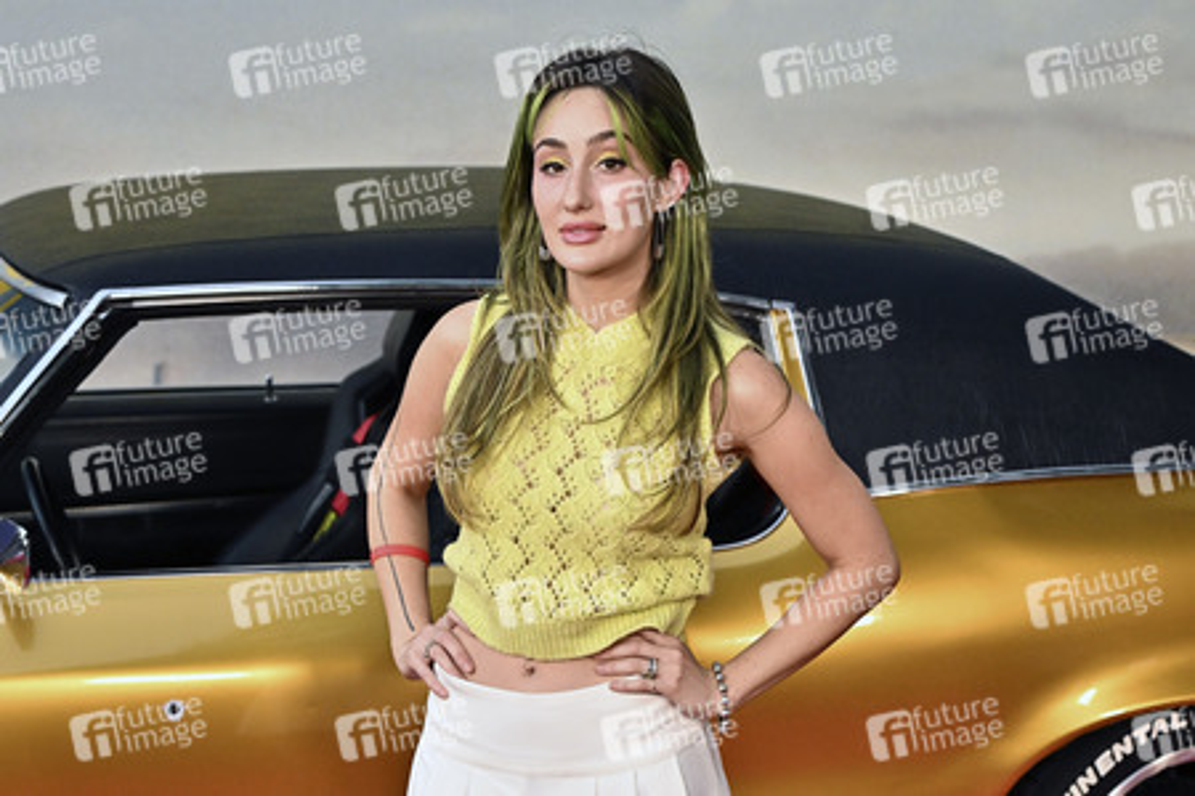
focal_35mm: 54
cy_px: 398
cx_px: 598
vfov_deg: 25.1
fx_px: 1792
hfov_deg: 36.9
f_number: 4.5
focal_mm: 54
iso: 2500
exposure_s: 1/320
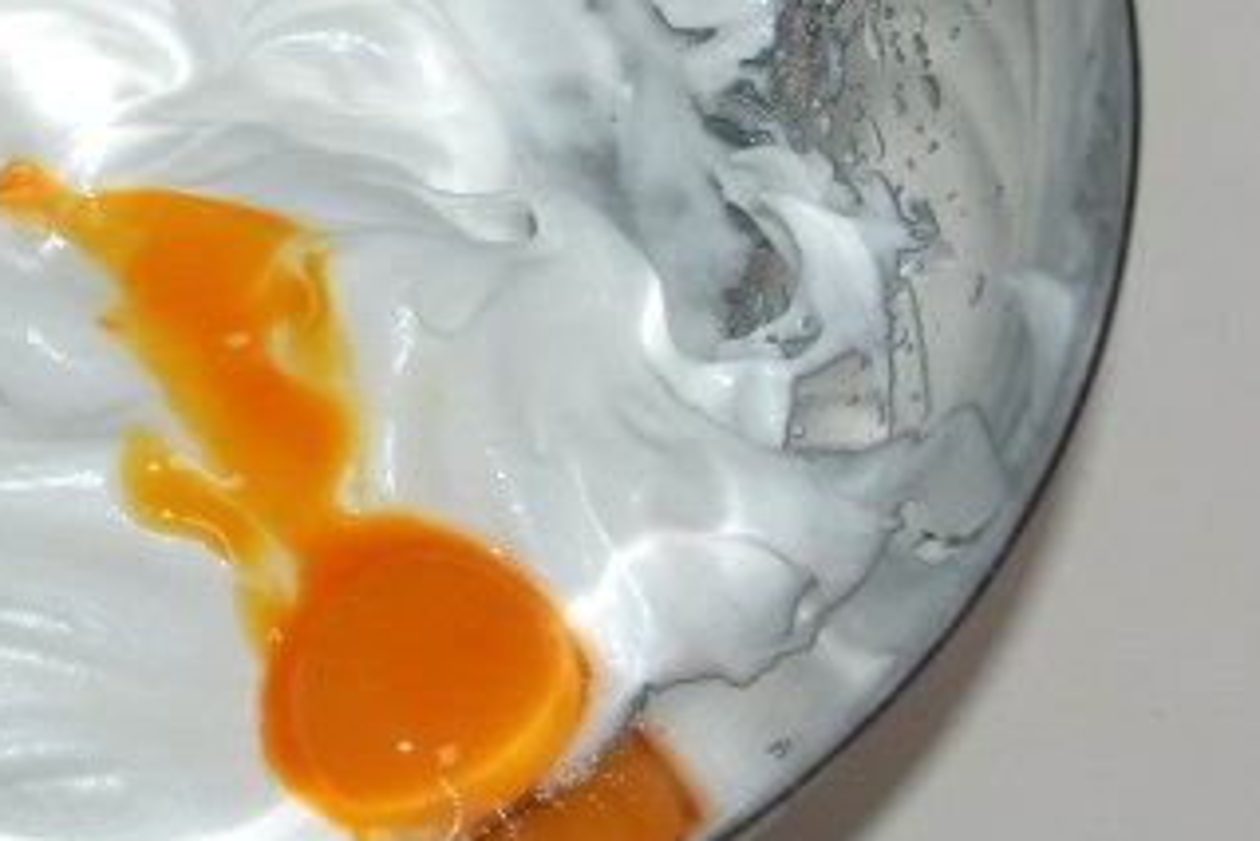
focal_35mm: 98
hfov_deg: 20.4
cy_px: 359
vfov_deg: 14.0
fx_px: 3431
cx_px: 107
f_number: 4
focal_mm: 26
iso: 160
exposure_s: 1/60
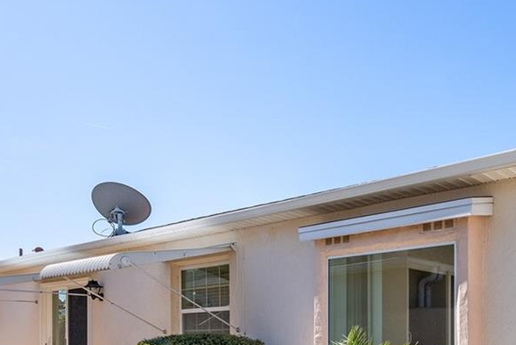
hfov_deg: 43.1
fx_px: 545
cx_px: 523
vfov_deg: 32.3
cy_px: 344
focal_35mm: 38
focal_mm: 14
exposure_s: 1/1000
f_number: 8
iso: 320
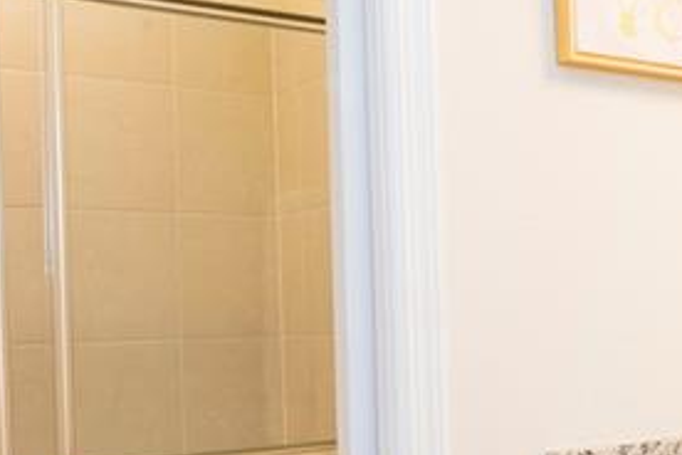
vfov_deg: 21.4
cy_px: 341
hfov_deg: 31.0
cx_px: 558
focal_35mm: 63
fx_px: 1193
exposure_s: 1/6
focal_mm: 17
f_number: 18
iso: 1000
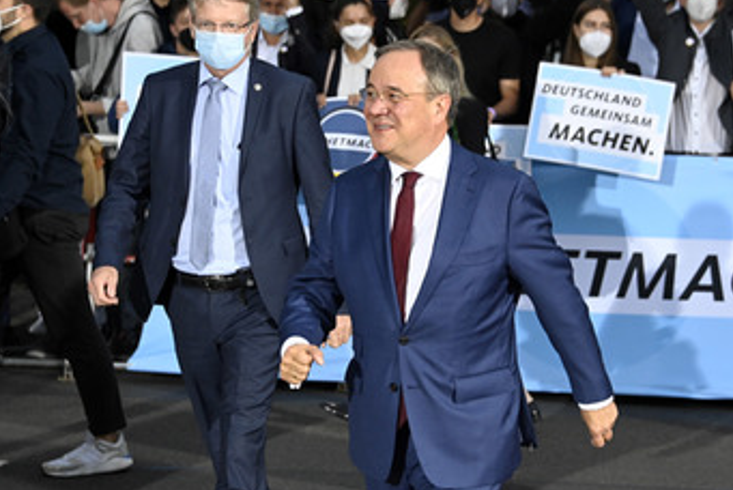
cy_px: 290
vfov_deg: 10.4
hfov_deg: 15.5
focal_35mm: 132
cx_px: 429
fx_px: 2690
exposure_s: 1/320
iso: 6400
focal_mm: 100
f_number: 5.6
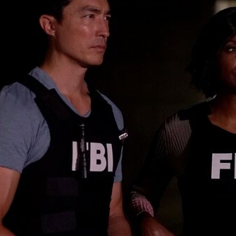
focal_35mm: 143
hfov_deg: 12.2
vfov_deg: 12.2
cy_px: 156
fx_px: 1103
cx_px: 83
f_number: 2.8
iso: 6400
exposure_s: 1/160
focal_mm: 70
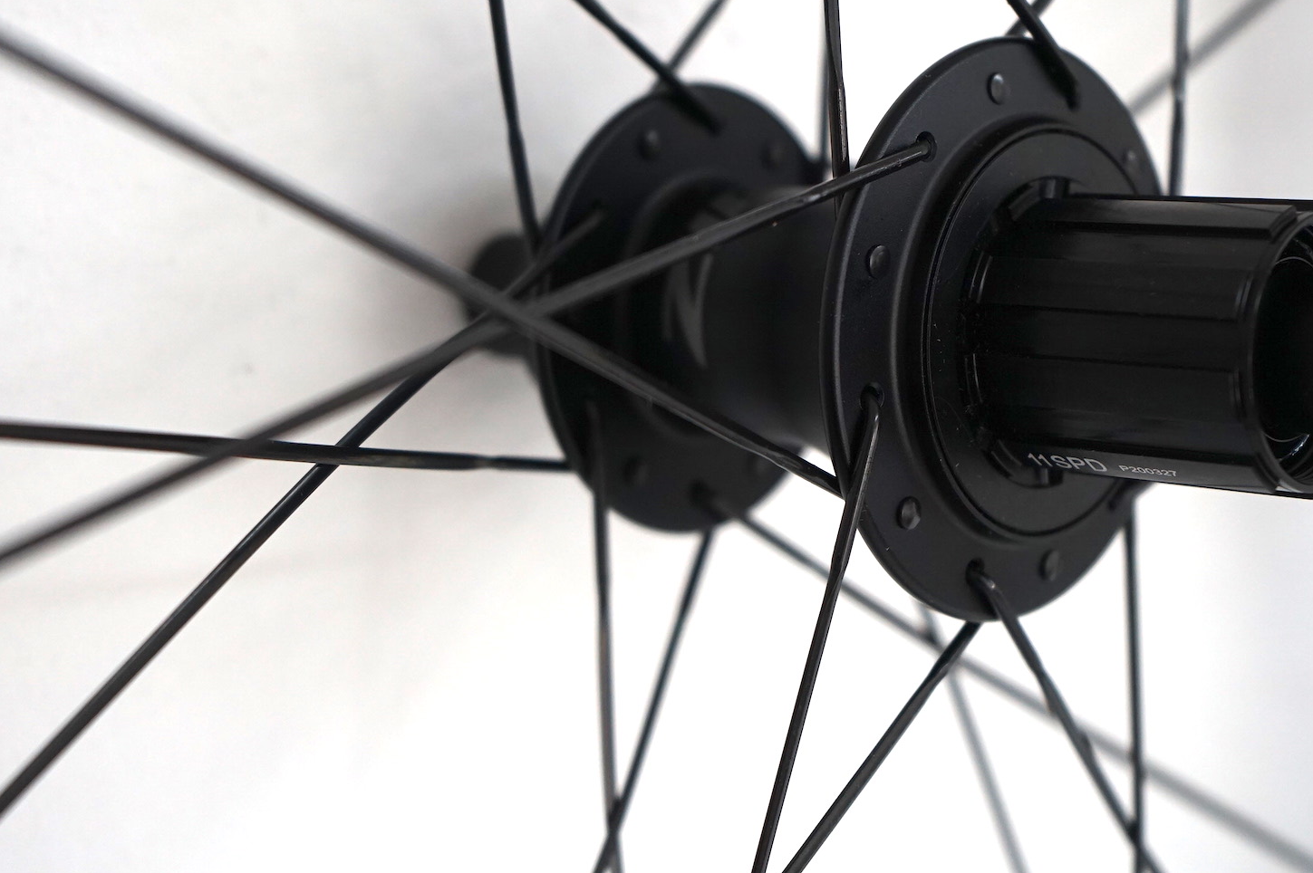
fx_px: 2515
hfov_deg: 29.2
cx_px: 789
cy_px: 365
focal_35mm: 69
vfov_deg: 19.7
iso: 800
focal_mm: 50
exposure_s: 1/60
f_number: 4.5
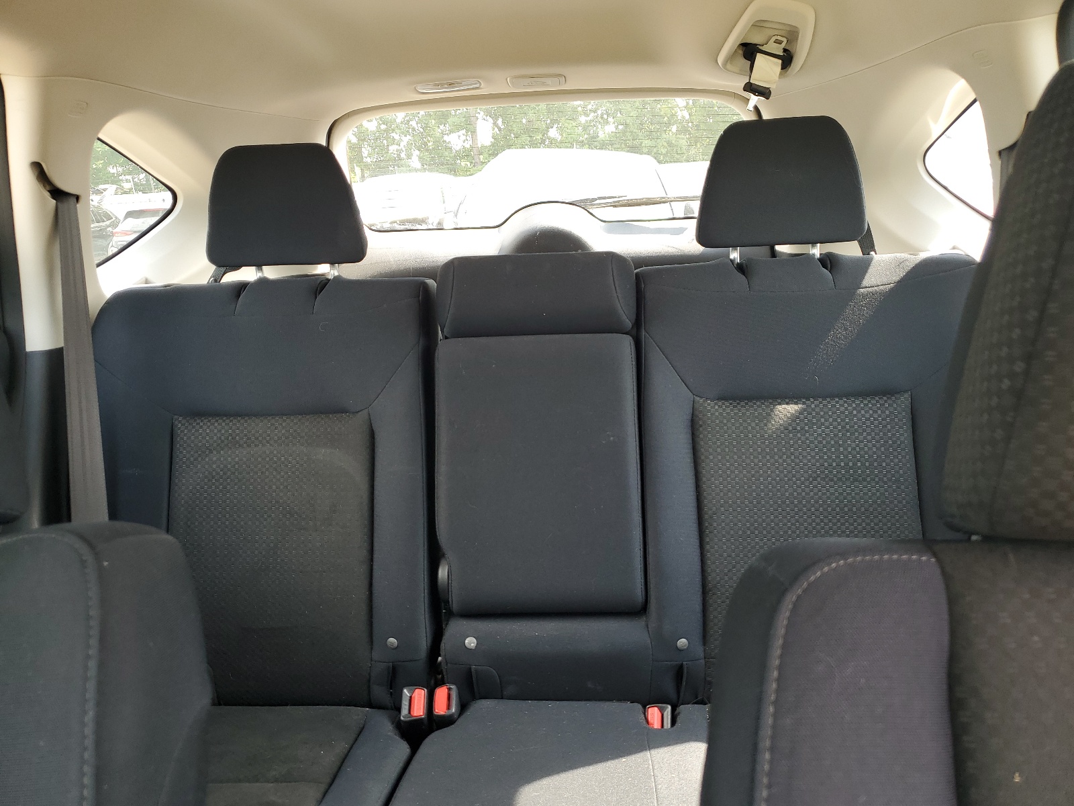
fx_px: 807
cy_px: 403
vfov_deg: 53.1
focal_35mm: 26
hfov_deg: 67.3
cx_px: 537
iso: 51
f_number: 1.5
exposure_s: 1/120
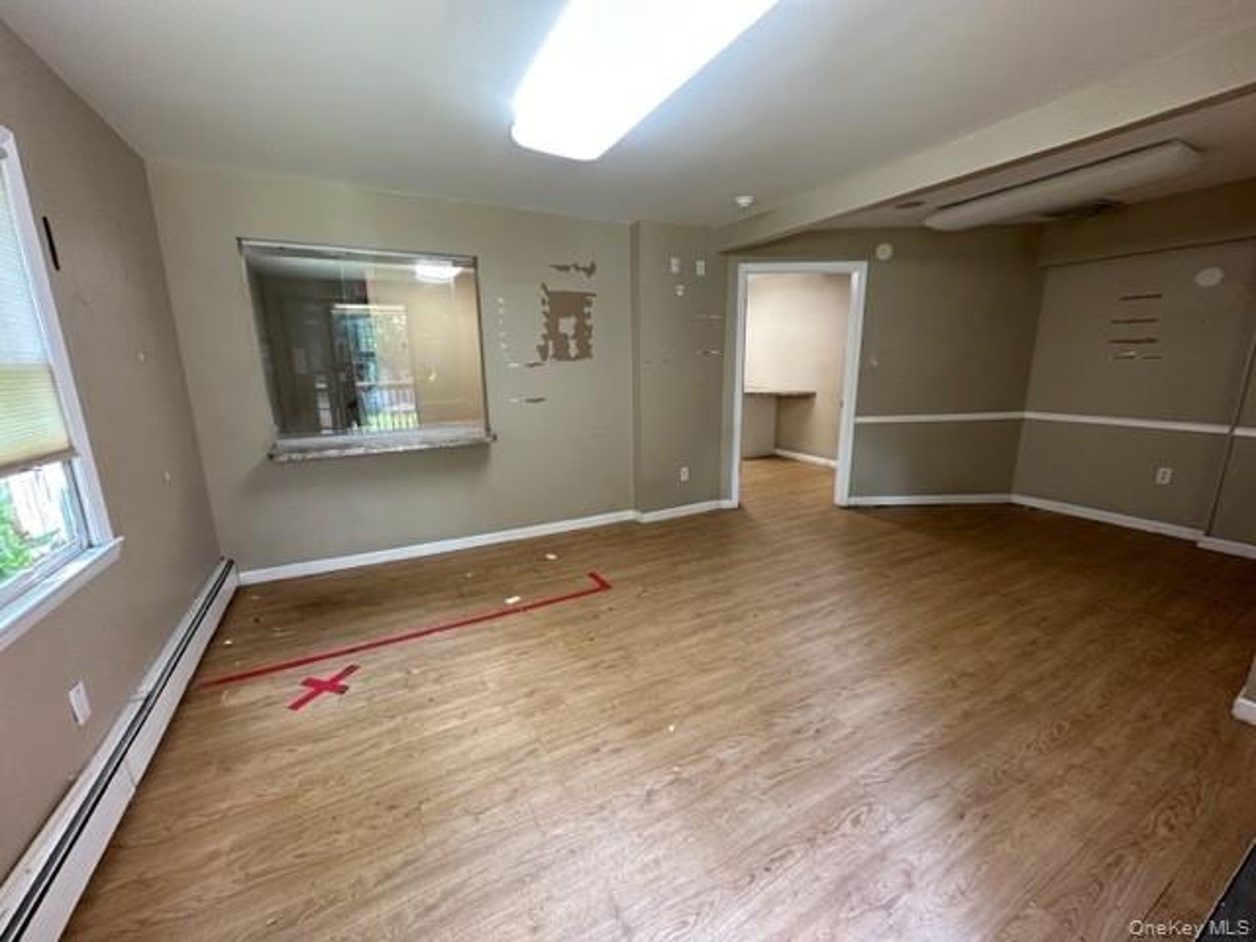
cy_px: 471
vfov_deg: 85.7
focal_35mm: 14
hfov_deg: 102.1
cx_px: 628
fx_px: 508
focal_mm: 2.22
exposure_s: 1/62
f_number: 2.2
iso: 200
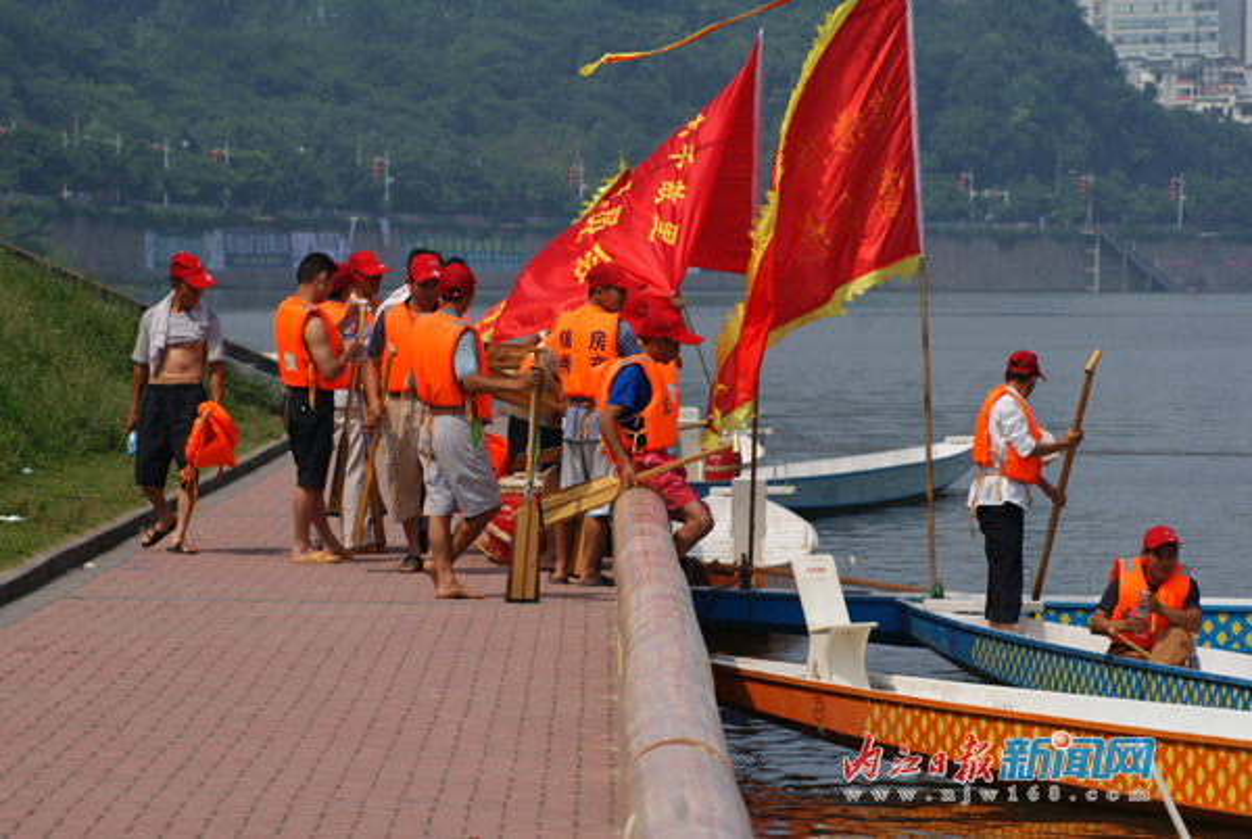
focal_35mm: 202
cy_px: 420
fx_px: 7053
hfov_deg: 10.1
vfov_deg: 6.8
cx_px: 626
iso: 100
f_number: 9
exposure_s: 1/250
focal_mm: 135
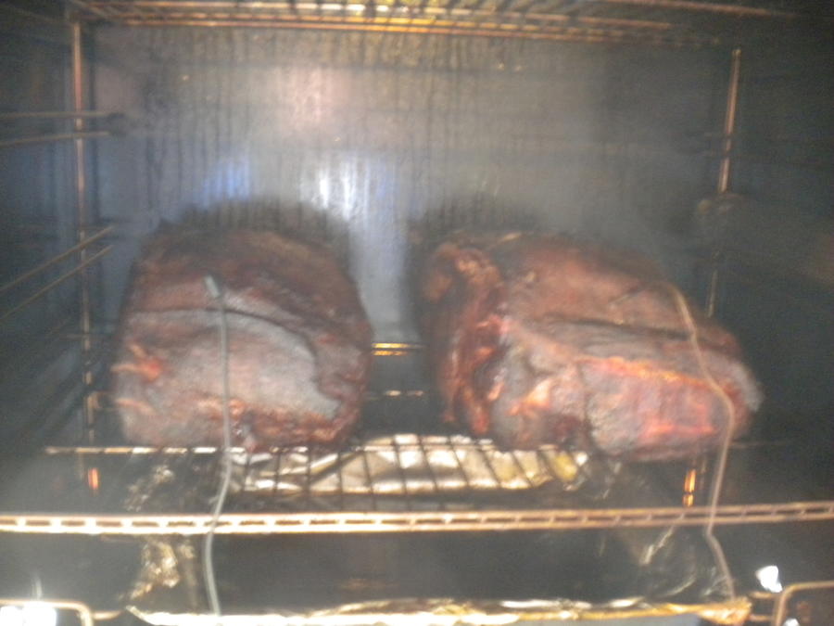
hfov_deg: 52.6
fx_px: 843
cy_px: 313
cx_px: 417
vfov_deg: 40.7
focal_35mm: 35
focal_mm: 6.3
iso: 800
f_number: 3.1
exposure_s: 1/2.9
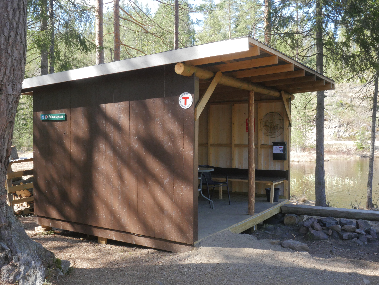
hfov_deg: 54.0
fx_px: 372
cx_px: 190
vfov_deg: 41.8
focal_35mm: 34
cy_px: 142
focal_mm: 17
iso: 1000
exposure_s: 1/60
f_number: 13
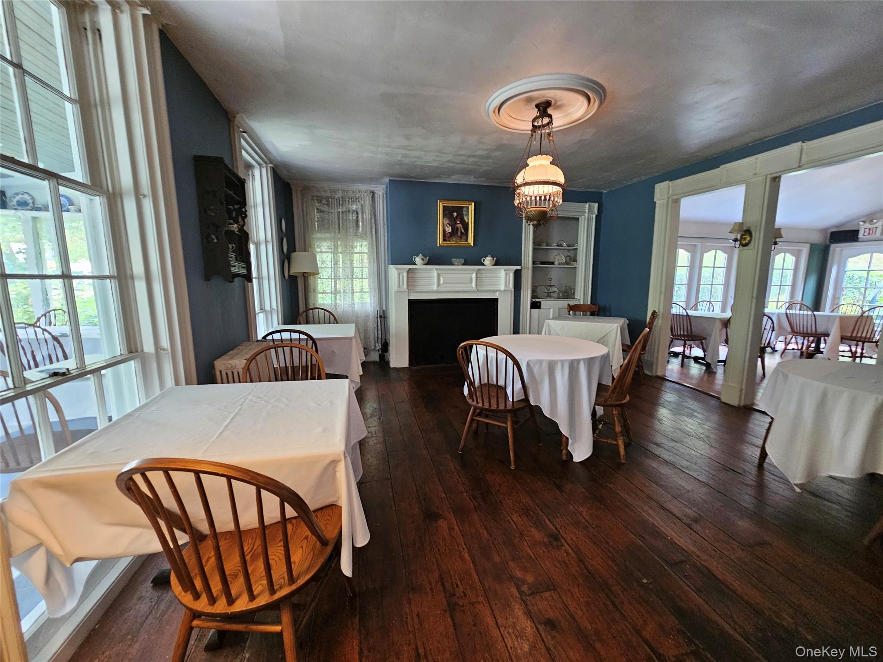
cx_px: 442
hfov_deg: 106.2
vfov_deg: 89.9
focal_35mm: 13
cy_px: 331
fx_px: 332
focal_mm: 2.2
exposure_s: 1/30
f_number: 2.2
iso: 320
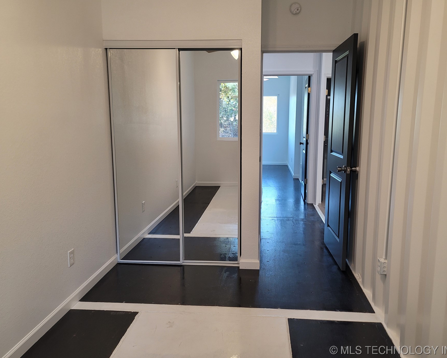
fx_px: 357
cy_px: 175
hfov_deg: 64.0
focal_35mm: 27
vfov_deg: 53.2
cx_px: 241
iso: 250
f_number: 1.8
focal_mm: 7
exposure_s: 1/120
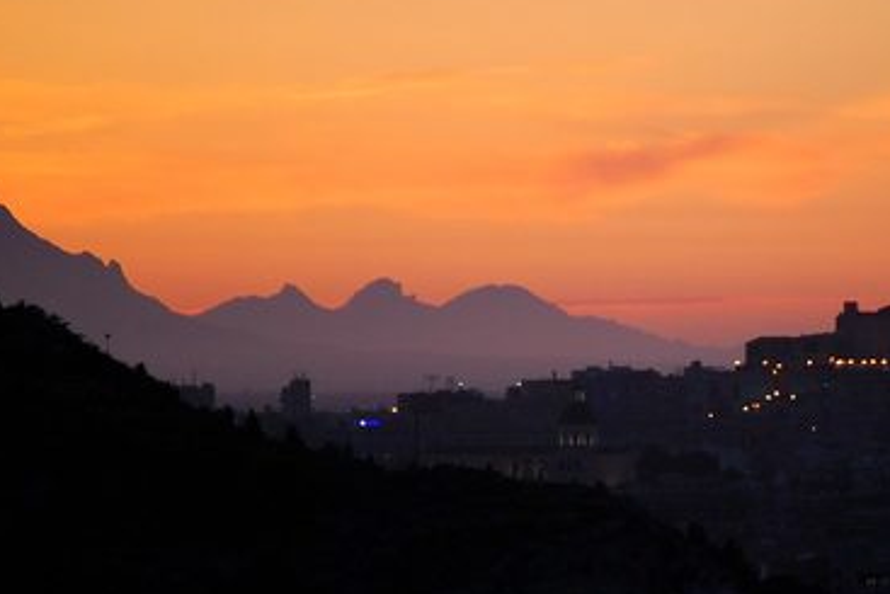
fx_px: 12143
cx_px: 635
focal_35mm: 491
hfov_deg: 4.2
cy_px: 375
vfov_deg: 2.8
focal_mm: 200
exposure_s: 1/100
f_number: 5.6
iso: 800
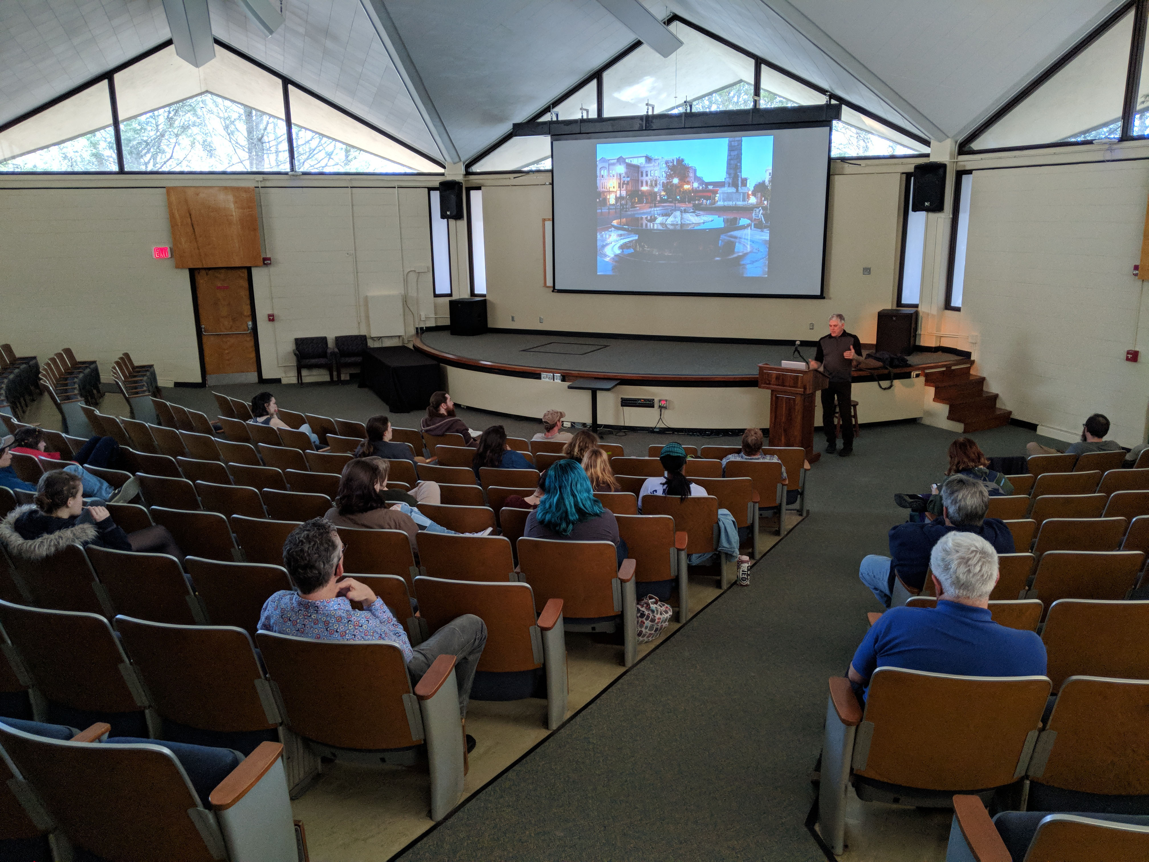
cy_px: 431
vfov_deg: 51.4
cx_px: 574
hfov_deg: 65.3
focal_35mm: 27
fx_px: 896
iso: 332
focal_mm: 4.44
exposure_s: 1/40.1
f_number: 1.8
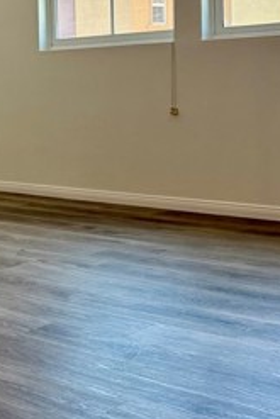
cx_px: -105
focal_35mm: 70
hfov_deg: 17.9
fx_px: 815
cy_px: 156
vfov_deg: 28.7
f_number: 1.6
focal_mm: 5.96
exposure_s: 1/240
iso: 100
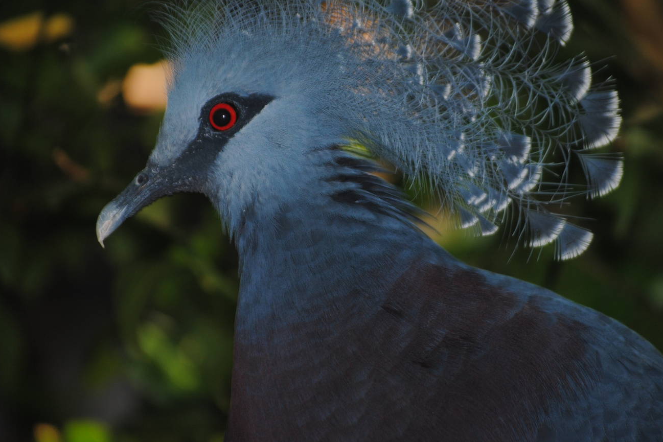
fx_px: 4947
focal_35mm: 269
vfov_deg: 5.1
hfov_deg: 7.7
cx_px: 363
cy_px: 183
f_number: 5
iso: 200
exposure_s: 1/60
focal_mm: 145
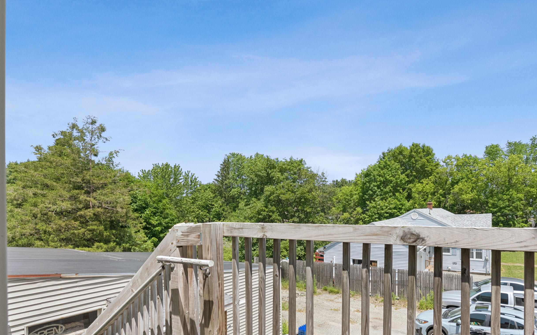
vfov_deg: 58.8
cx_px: 320
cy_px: 212
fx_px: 293
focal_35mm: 20
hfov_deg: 84.1
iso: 320
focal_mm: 16
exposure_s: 1/800
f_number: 7.1
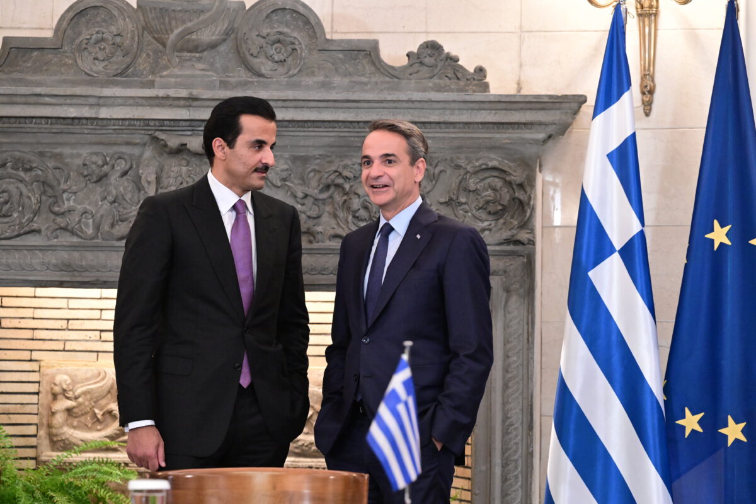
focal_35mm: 110
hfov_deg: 18.6
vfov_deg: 12.5
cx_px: 378
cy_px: 252
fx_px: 2310
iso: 8000
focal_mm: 110
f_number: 4
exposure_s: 1/320
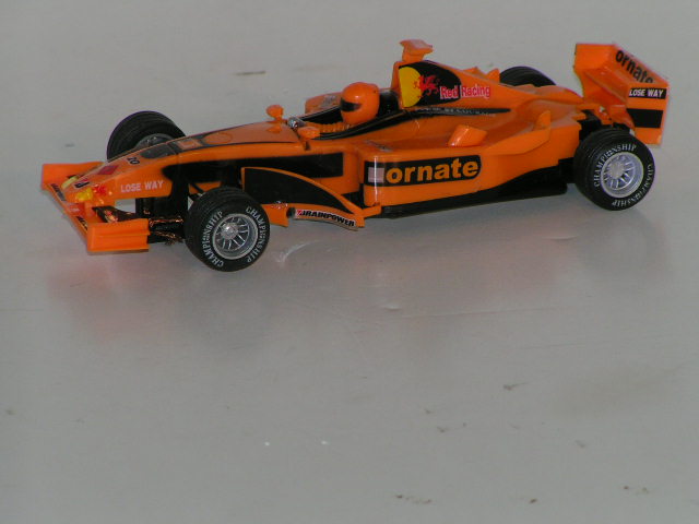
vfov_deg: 4.6
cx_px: 350
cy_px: 262
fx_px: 6583
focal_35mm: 326
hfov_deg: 6.1
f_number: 5.6
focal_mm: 49.8
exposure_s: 1/400
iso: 100
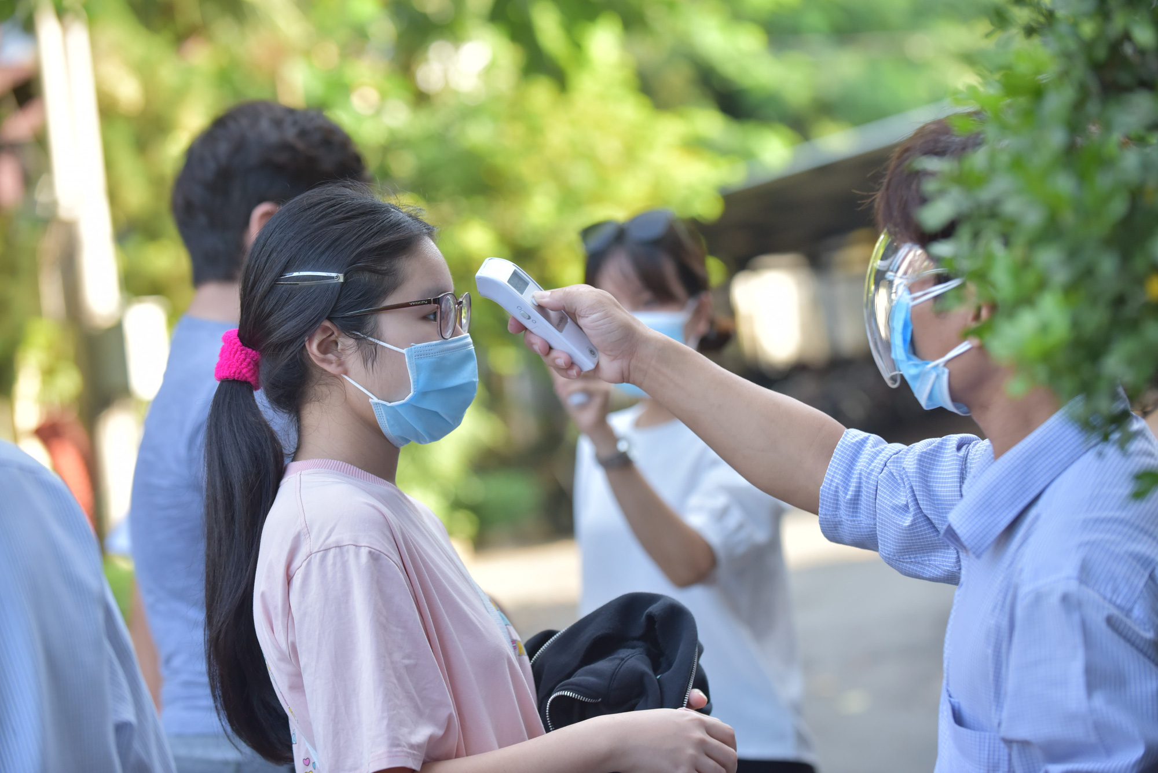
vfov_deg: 11.0
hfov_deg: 16.4
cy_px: 386
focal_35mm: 125
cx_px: 579
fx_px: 4022
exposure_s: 1/640
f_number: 5
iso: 1000
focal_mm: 125
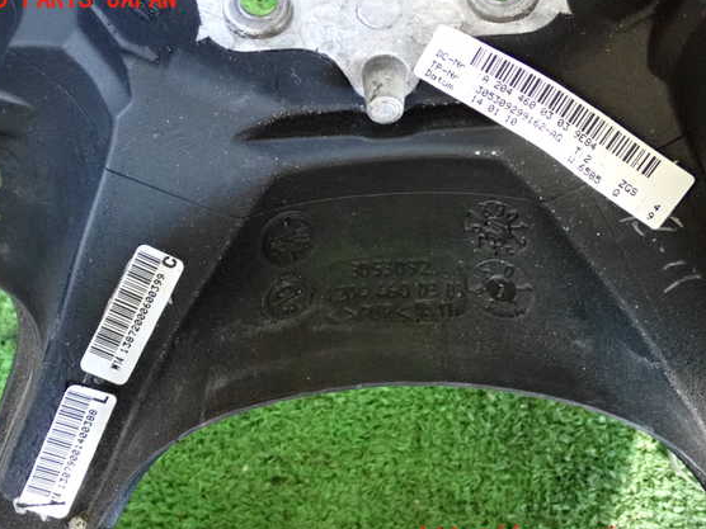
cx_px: 326
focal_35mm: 54
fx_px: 1101
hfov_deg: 35.5
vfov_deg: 27.0
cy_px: 269
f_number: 3.2
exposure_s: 1/125
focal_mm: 9.01
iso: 2500
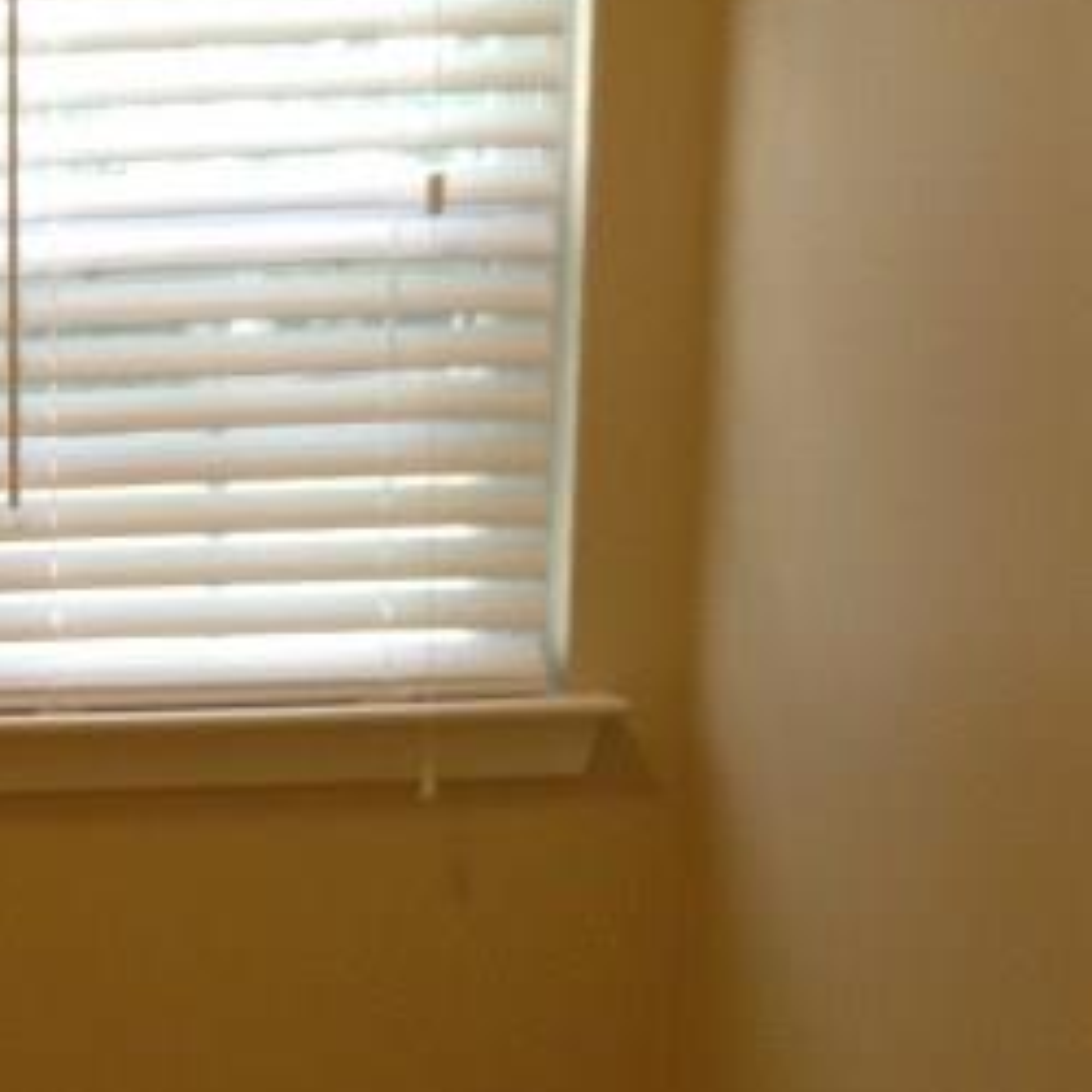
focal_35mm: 75
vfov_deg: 22.5
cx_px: -286
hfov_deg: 21.1
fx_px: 2677
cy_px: 983
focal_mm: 3.3
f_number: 2.4
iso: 64
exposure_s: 1/25
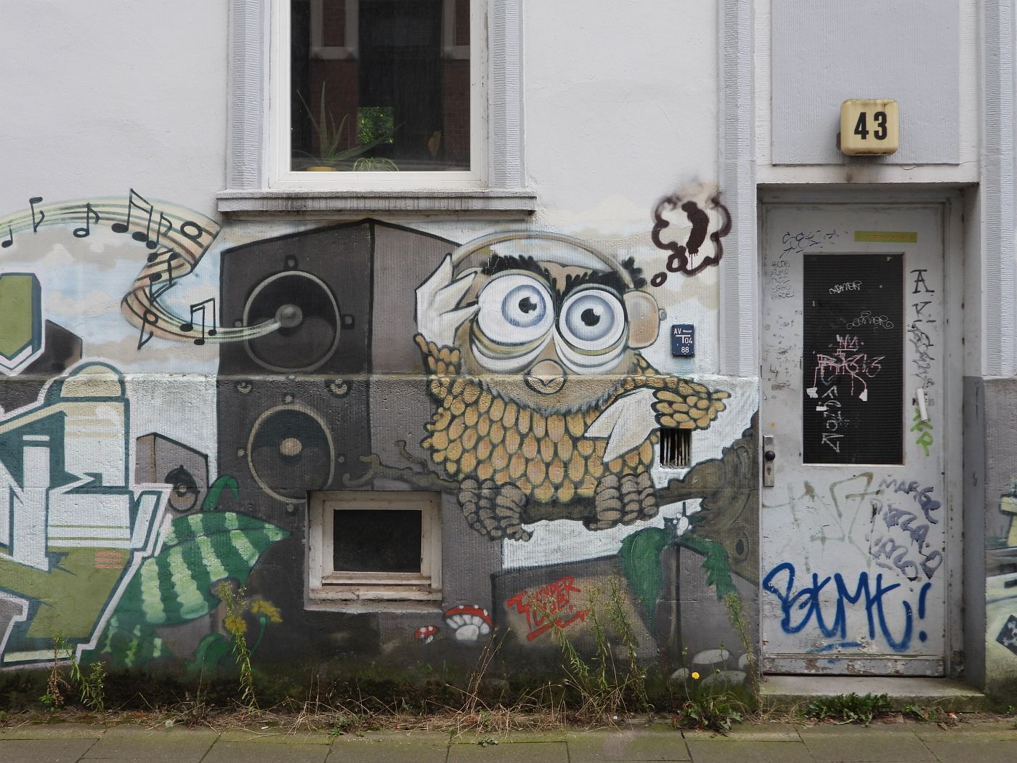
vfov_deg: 30.9
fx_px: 1381
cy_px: 382
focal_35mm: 47
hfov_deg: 40.4
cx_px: 508
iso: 100
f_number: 3.2
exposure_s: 1/125
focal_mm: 8.5
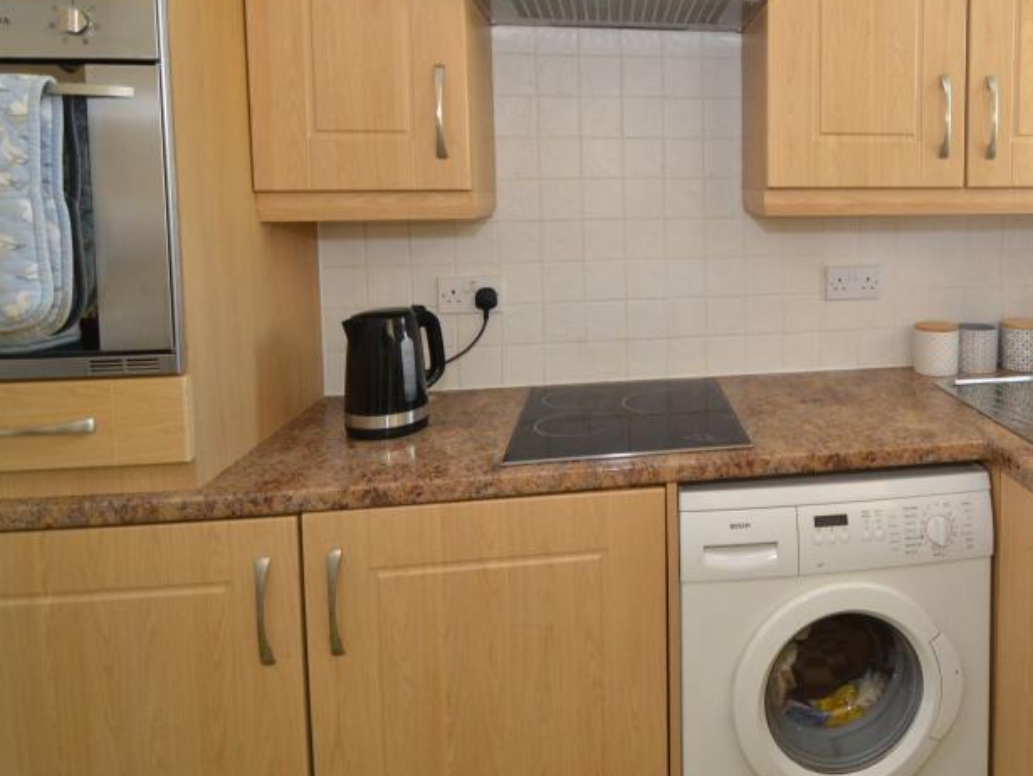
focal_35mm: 24
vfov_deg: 55.1
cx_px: 754
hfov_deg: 67.7
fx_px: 717
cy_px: 231
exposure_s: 1/60
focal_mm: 10
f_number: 3.5
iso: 640
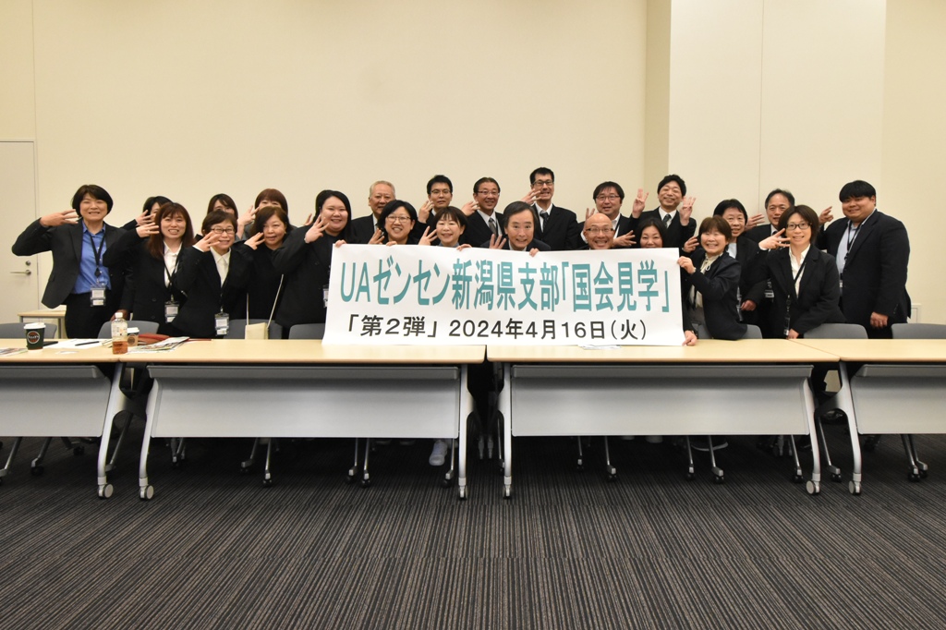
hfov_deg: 85.4
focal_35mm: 20
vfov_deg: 63.2
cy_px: 315
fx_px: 512
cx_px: 473
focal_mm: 13
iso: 2500
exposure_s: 1/160
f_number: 6.3
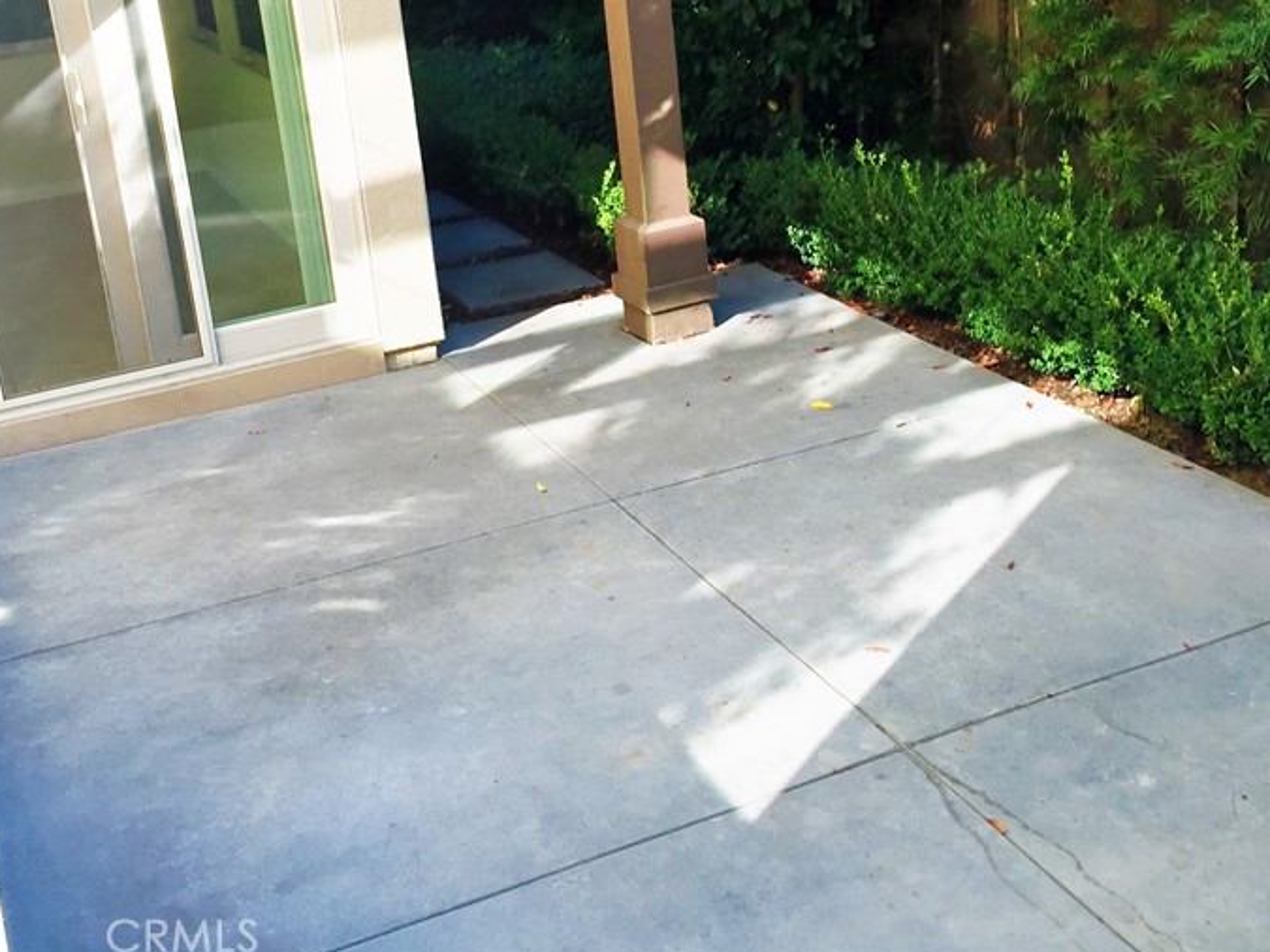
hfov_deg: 42.9
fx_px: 1614
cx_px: 653
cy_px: 241
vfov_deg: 32.3
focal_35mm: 44
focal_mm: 4.15
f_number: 2.2
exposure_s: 1/231
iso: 32
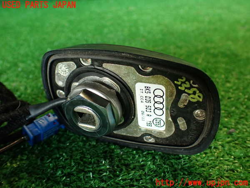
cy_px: 94
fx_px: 231
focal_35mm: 32
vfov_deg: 44.2
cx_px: 125
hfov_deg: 56.8
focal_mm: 5.79
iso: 200
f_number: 2.4
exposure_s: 1/30
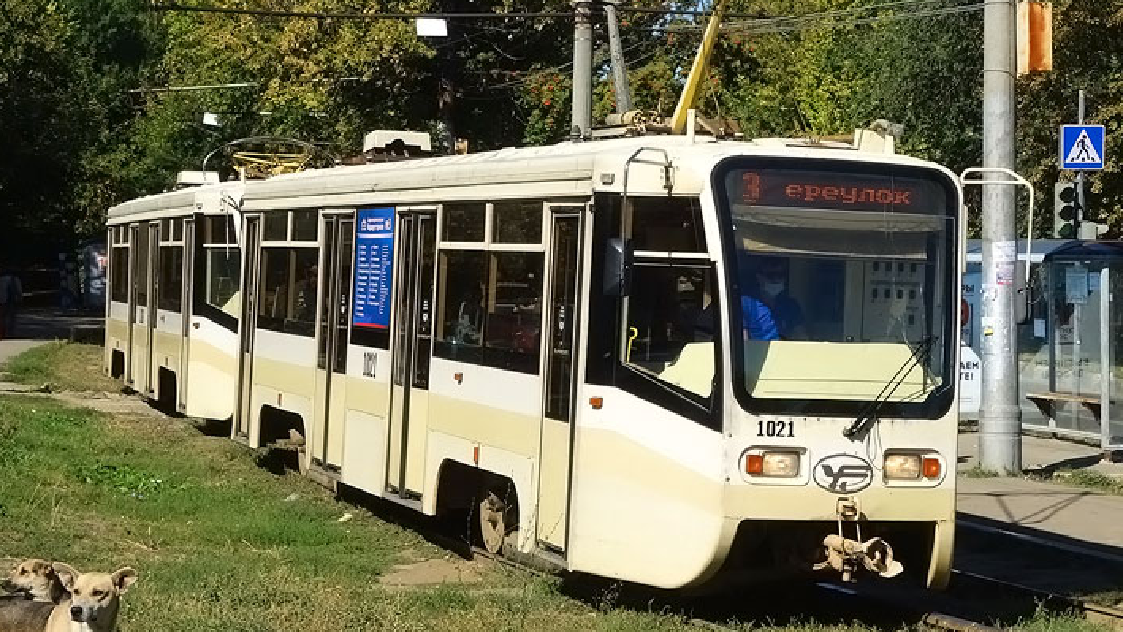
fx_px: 2323
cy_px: 155
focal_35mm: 78
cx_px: 743
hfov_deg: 27.0
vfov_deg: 15.4
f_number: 7.1
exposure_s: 1/500
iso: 125
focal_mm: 16.2
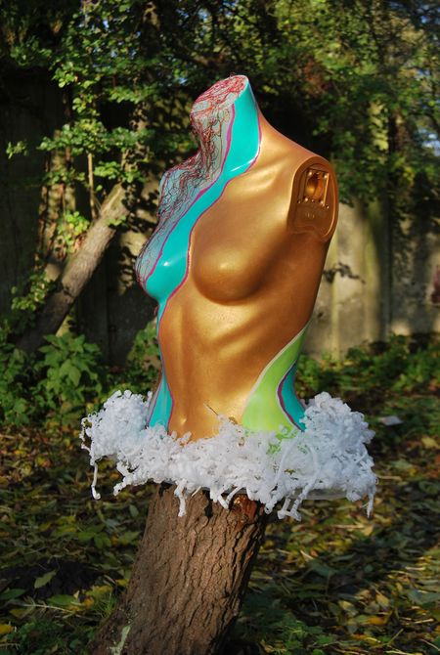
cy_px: 328
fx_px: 821
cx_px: 220
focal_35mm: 45
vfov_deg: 43.5
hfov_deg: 30.0
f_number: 6.3
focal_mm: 30
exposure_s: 1/160
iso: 100
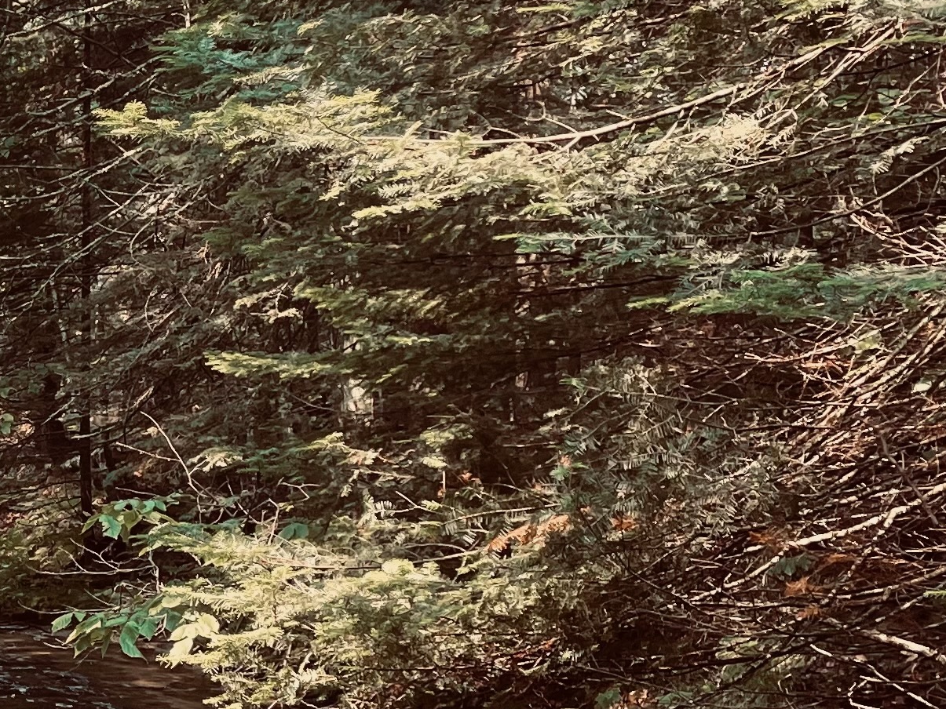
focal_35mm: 87
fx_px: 2378
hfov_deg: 19.7
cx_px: -458
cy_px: 264
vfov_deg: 17.0
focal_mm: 4.2
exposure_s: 1/121
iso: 64
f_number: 1.6
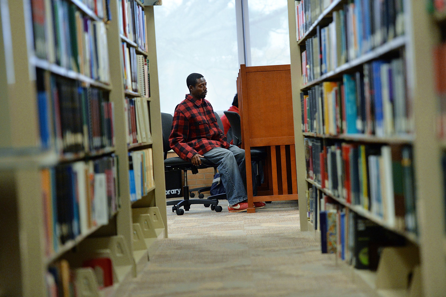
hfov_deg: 16.8
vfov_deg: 11.2
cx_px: 223
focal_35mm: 122
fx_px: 1511
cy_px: 148
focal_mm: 122
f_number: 2.8
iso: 3200
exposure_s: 1/500
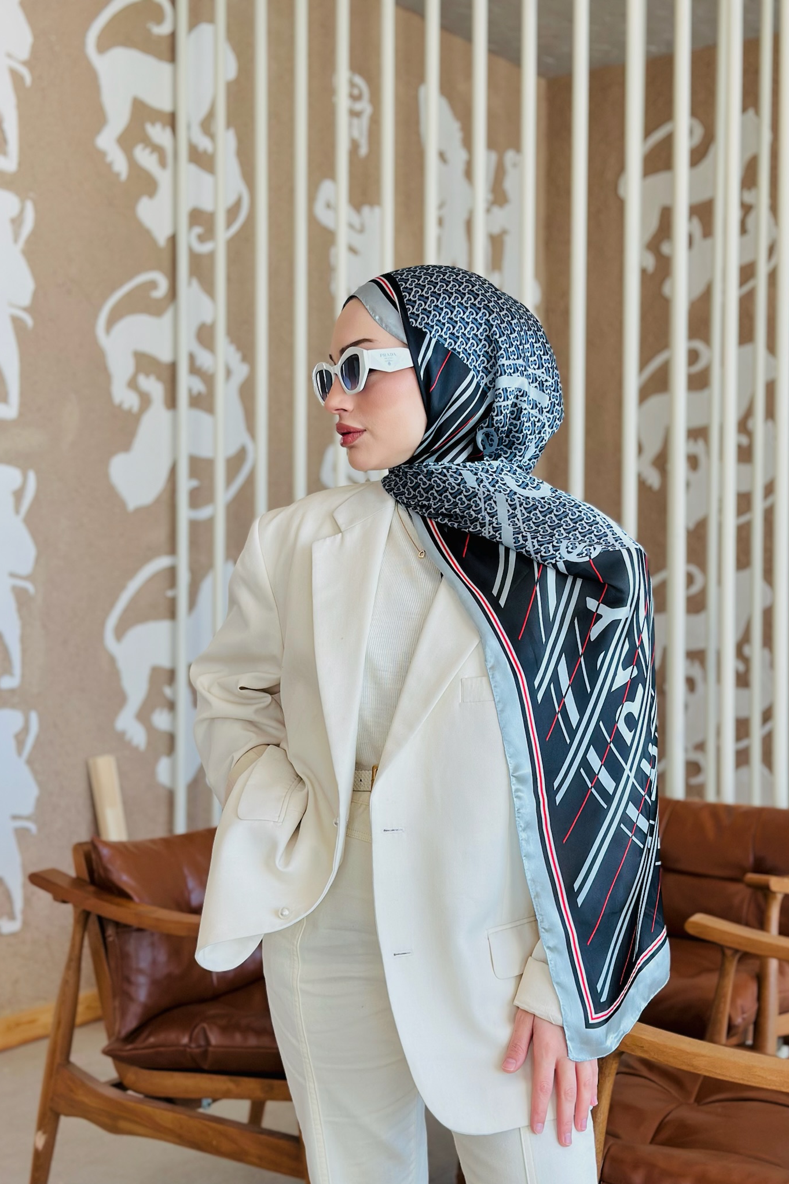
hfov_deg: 27.0
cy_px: 592
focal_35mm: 50
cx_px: 442
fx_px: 1644
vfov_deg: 39.6
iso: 64
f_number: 1.78
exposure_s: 1/134
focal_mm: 6.86
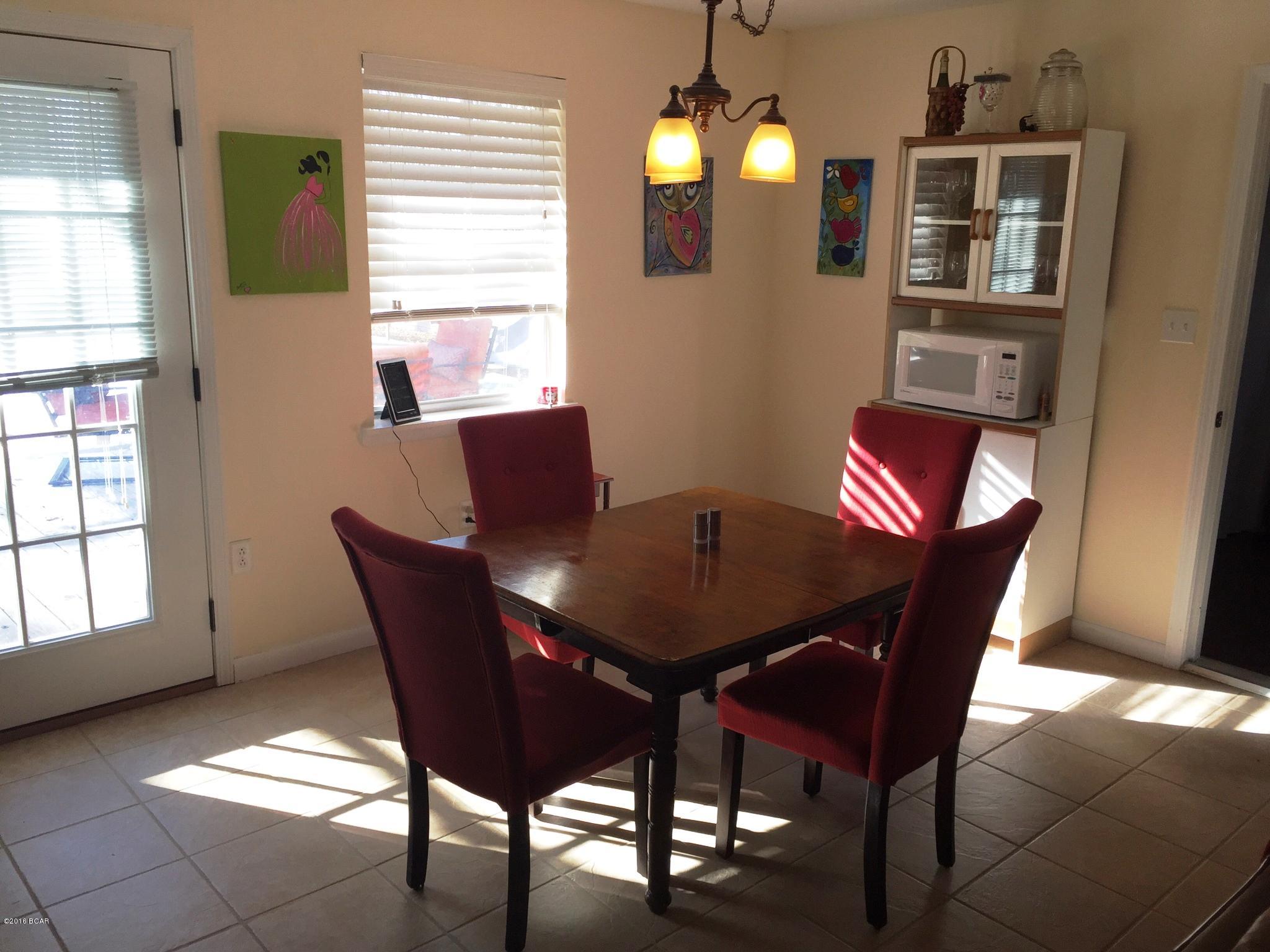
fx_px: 1064
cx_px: 635
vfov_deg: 48.2
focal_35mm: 29
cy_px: 476
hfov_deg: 61.7
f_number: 2.2
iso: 40
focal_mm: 4.15
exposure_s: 1/120
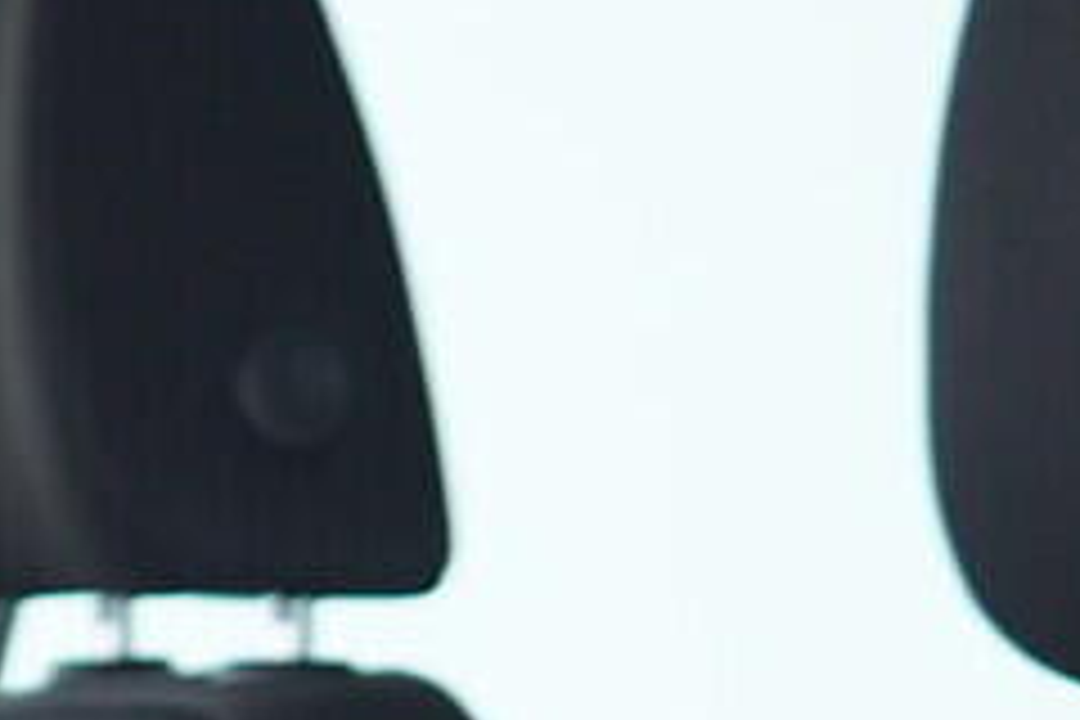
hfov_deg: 9.3
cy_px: 2110
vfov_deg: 5.9
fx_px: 6479
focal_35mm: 216
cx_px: -446
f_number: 2.8
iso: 200
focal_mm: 24
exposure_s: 1/40
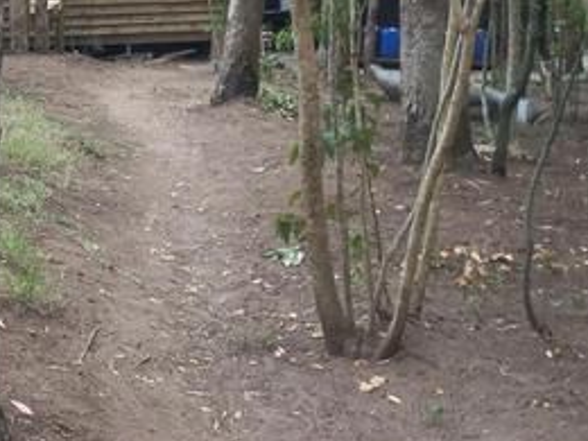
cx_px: -27
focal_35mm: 77
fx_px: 1308
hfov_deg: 24.0
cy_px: 167
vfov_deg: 19.1
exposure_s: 1/50
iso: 40
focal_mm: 4.6
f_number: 1.8
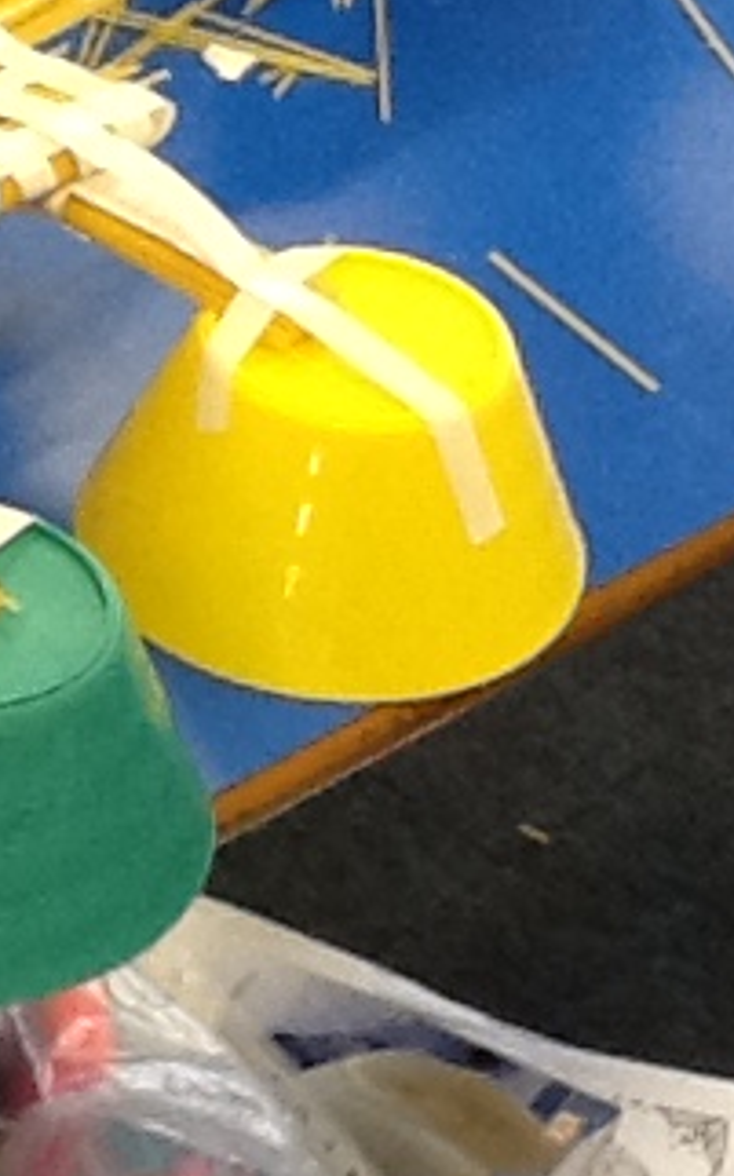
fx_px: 4453
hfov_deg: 9.4
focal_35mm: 139
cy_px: 537
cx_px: 26
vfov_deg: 15.0
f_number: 2.4
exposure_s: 1/30
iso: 80
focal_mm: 2.03
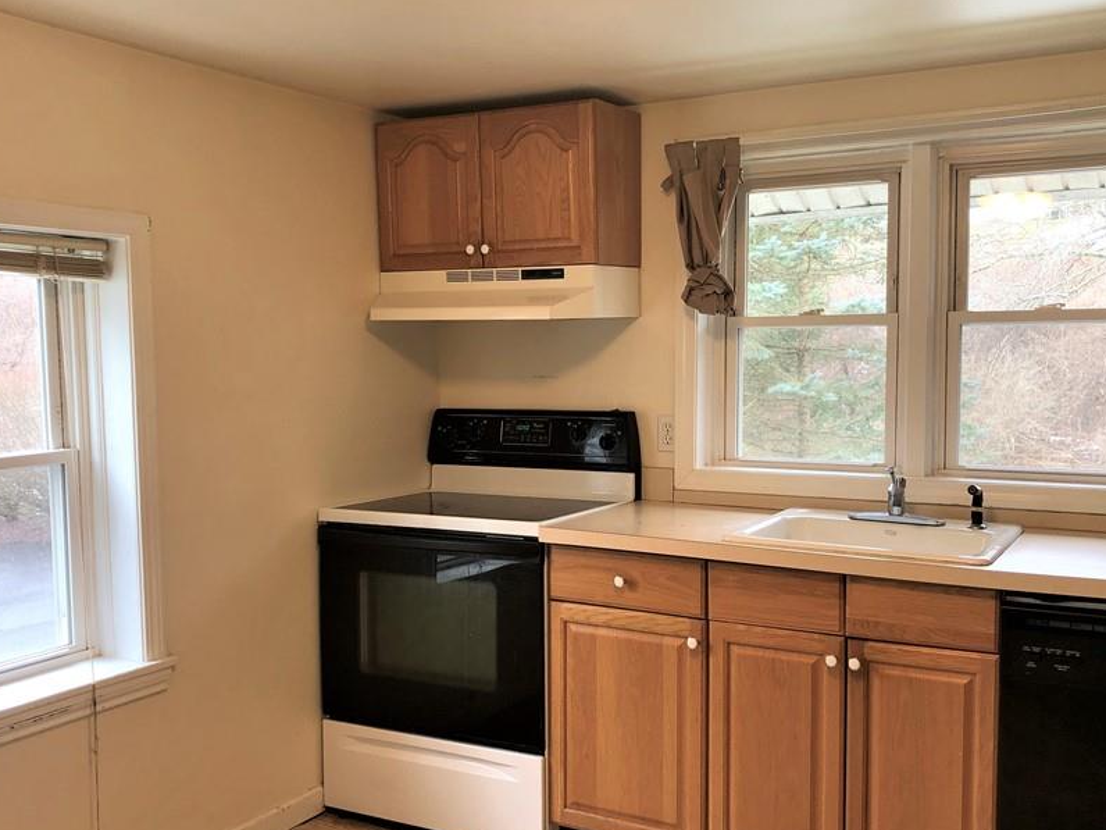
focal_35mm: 36
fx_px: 1150
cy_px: 439
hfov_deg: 51.3
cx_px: 581
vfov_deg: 39.6
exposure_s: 1/24
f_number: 1.8
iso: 25
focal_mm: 4
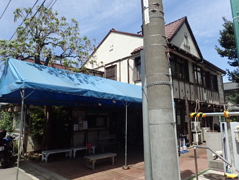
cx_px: 120
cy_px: 90
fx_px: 173
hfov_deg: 69.4
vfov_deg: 54.9
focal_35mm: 25
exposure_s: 1/1250
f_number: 8
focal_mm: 4.5
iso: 800
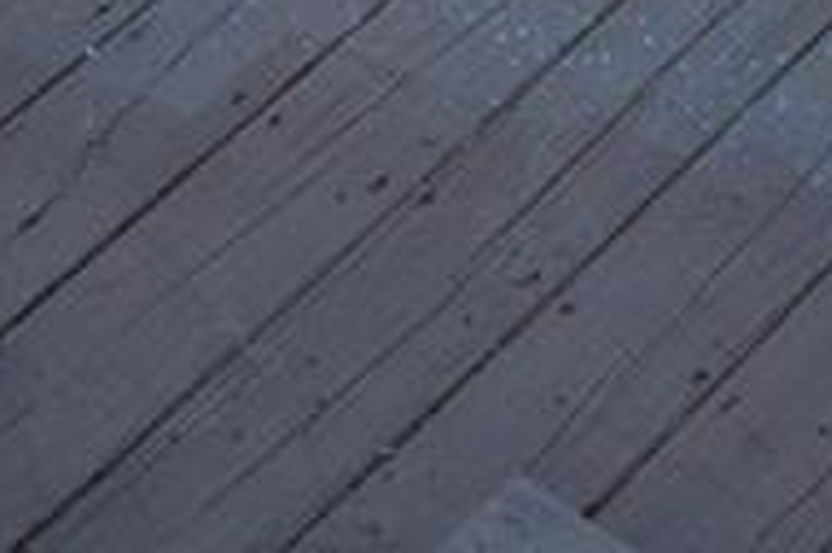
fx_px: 3718
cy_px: -714
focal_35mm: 161
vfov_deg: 8.0
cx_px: 923
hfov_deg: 12.5
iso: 110
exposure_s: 1/125
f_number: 5.6
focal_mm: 20
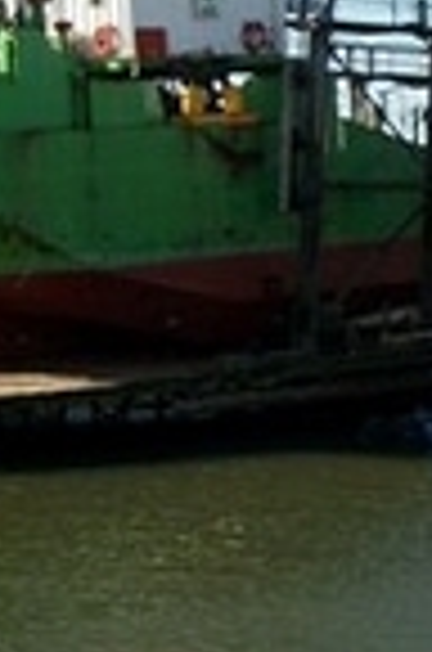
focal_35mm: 138
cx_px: 540
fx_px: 2496
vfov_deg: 14.9
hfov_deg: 9.7
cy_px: 220
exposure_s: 1/125
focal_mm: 5.7
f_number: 8.8
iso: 80
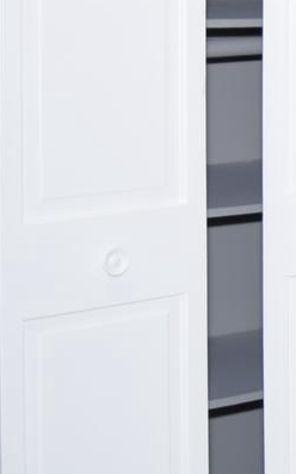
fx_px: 1833
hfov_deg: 7.9
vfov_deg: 14.3
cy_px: -88
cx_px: 914
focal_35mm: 142
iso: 100
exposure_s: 1/30
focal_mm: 18
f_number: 3.5
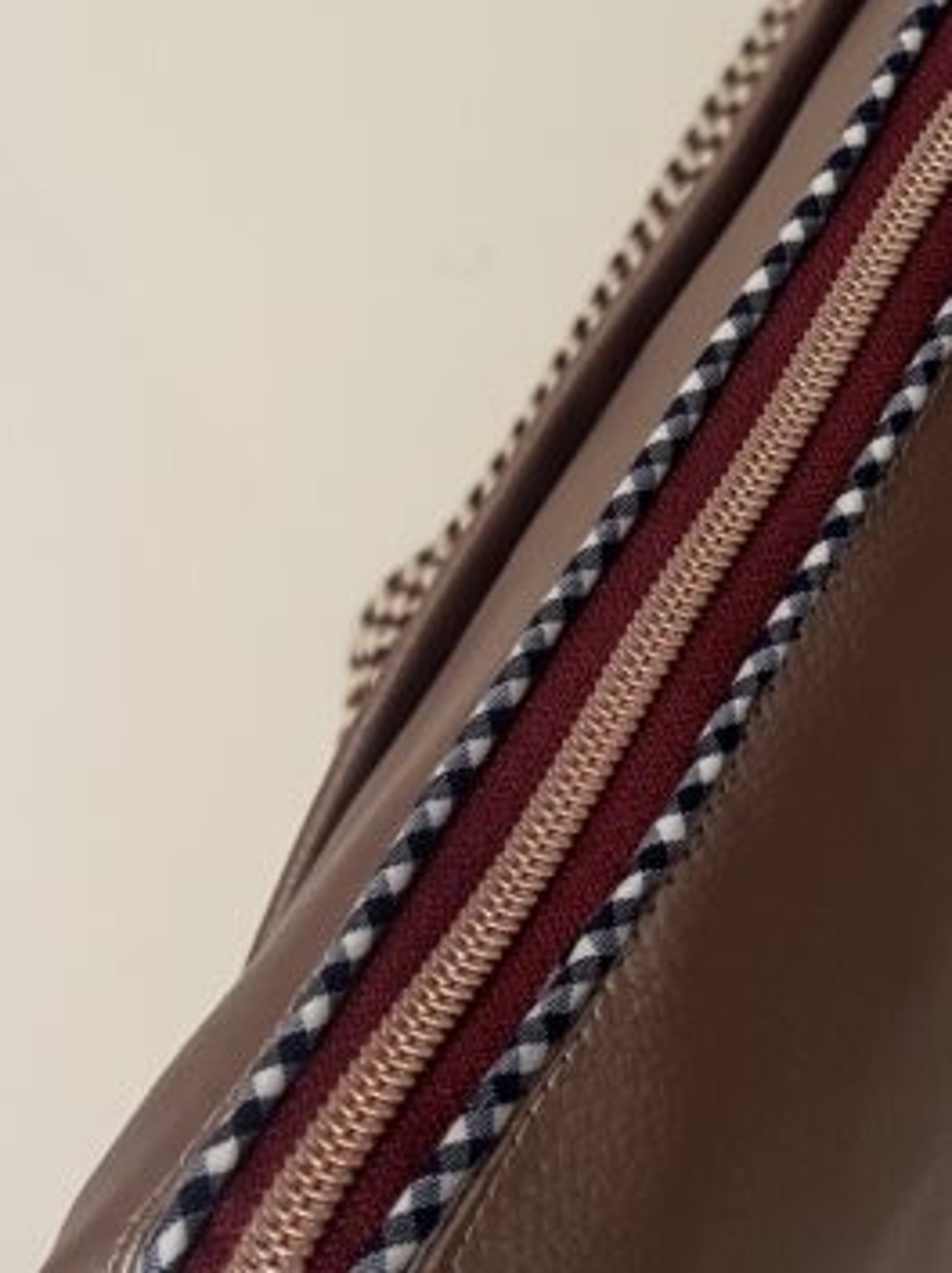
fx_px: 2167
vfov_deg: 32.6
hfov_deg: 24.4
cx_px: 736
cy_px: 476
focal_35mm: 59
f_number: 1.6
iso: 200
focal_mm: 5.1
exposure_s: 1/50
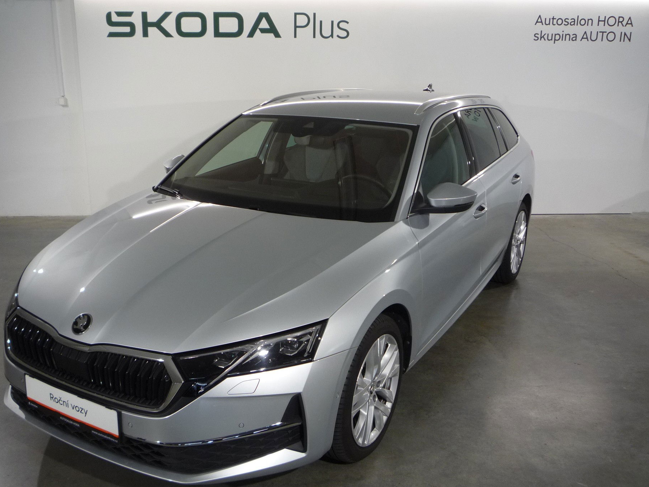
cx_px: 296
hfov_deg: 53.9
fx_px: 637
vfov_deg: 41.8
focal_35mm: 34
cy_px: 265
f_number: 3.3
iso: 125
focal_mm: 5.2
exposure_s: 1/30
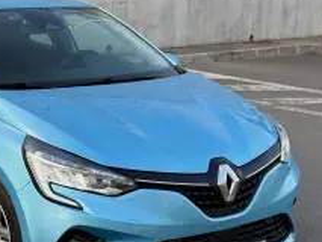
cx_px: 56
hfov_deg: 23.7
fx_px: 754
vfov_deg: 18.2
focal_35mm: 81
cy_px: 145
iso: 64
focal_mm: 6.76
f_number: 1.78
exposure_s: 1/646
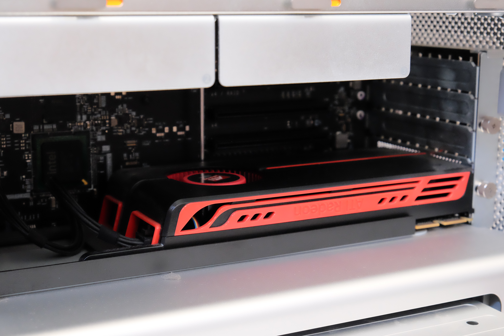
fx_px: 826
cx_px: 252
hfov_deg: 33.9
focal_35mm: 59
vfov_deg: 23.0
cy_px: 168
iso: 6400
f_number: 6.4
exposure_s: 1/30
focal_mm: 39
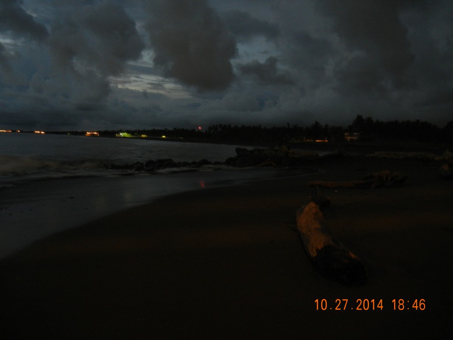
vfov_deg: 46.8
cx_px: 226
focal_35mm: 30
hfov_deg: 60.0
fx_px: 393
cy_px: 170
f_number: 3.5
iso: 400
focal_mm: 5.4
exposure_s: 1/2
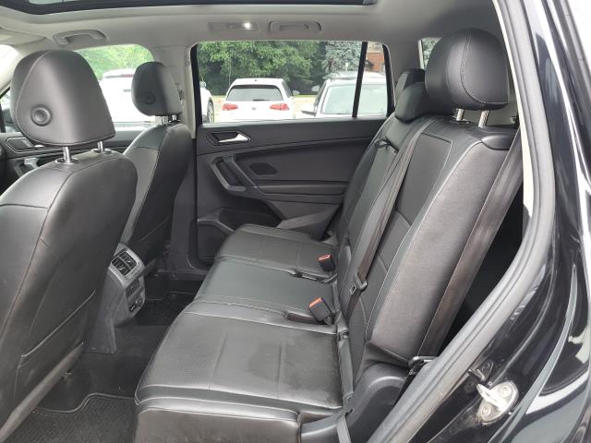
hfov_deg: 67.3
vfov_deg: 53.1
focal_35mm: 26
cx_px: 296
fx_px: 444
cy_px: 222
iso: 250
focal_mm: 5.4
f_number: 1.8
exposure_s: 1/120
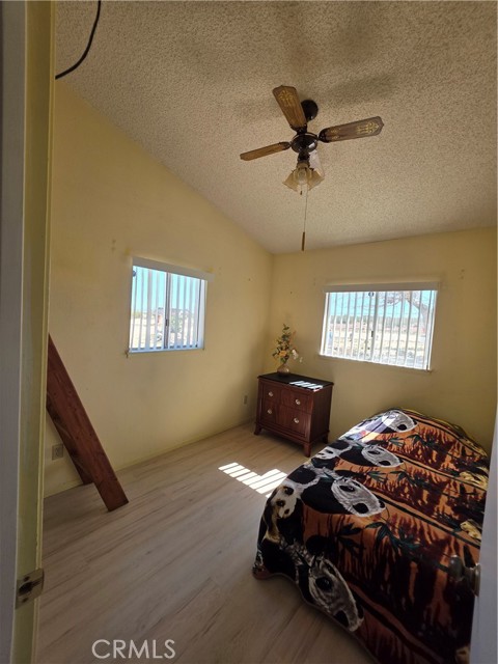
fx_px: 249
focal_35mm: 13
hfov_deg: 89.9
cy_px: 332
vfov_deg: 106.2
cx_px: 249
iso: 40
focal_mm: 2.2
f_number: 1.9
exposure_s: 1/256
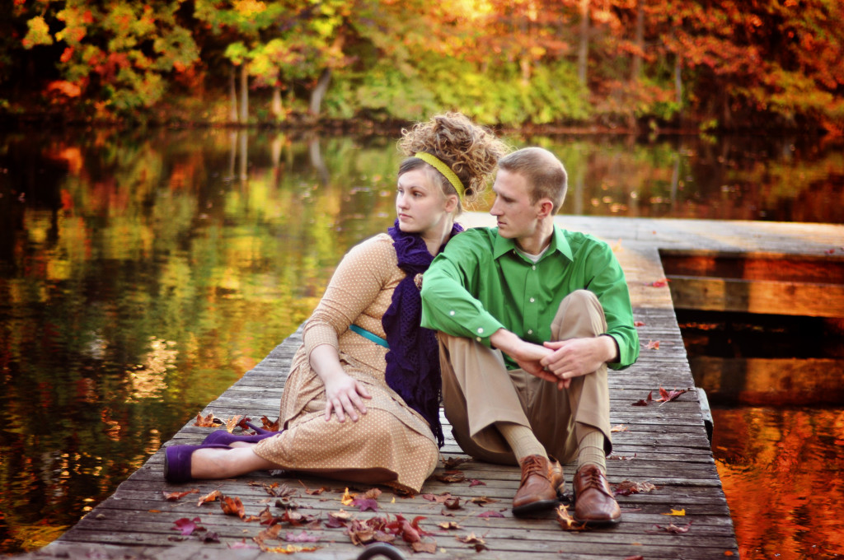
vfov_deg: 18.1
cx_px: 422
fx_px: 1756
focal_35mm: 75
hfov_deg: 27.0
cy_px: 280
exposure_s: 1/200
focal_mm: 50
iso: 200
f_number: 1.8
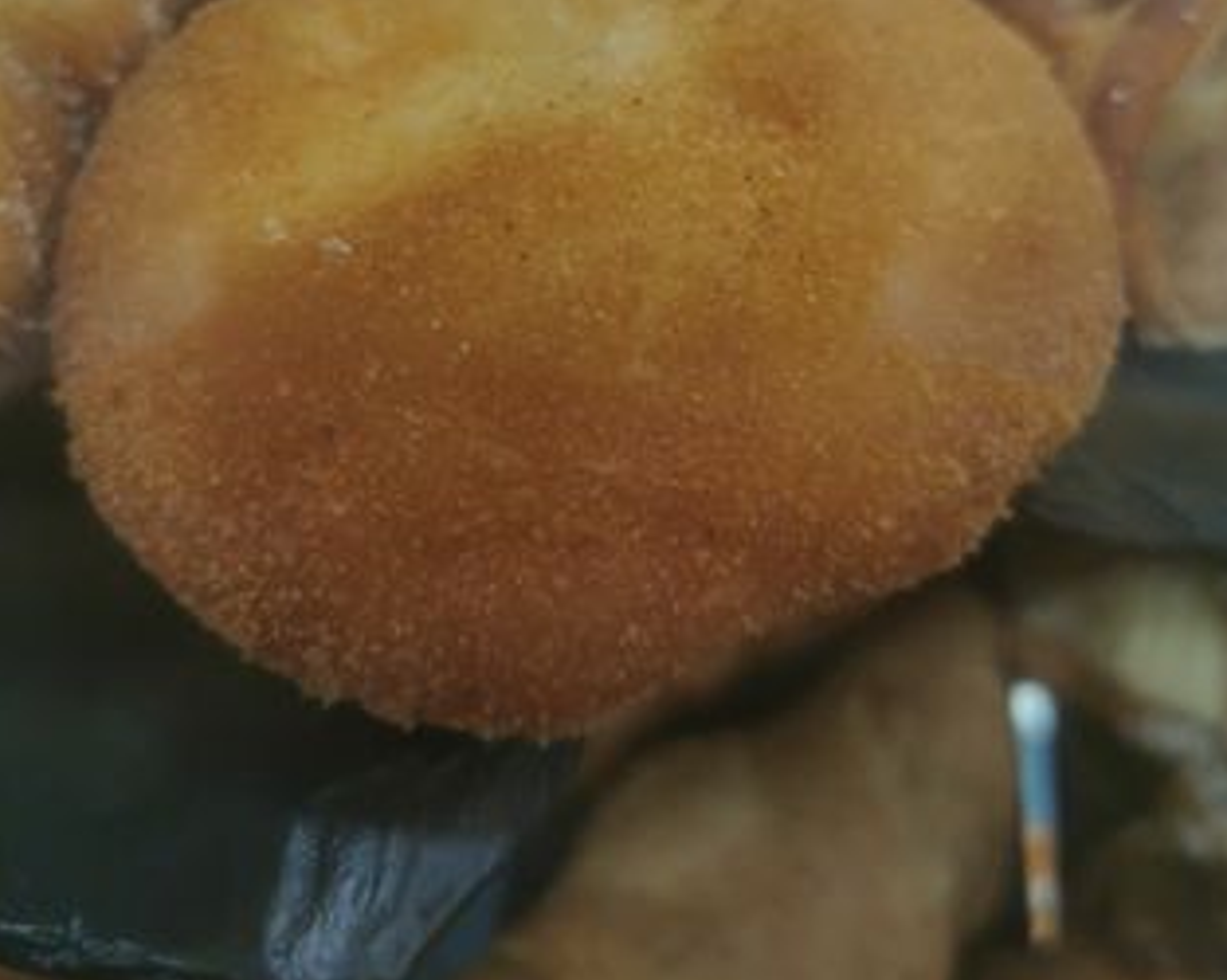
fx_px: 1307
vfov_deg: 40.1
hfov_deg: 50.3
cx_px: 615
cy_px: 261
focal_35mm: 36
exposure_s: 1/101
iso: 50
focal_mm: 5.56
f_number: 1.6
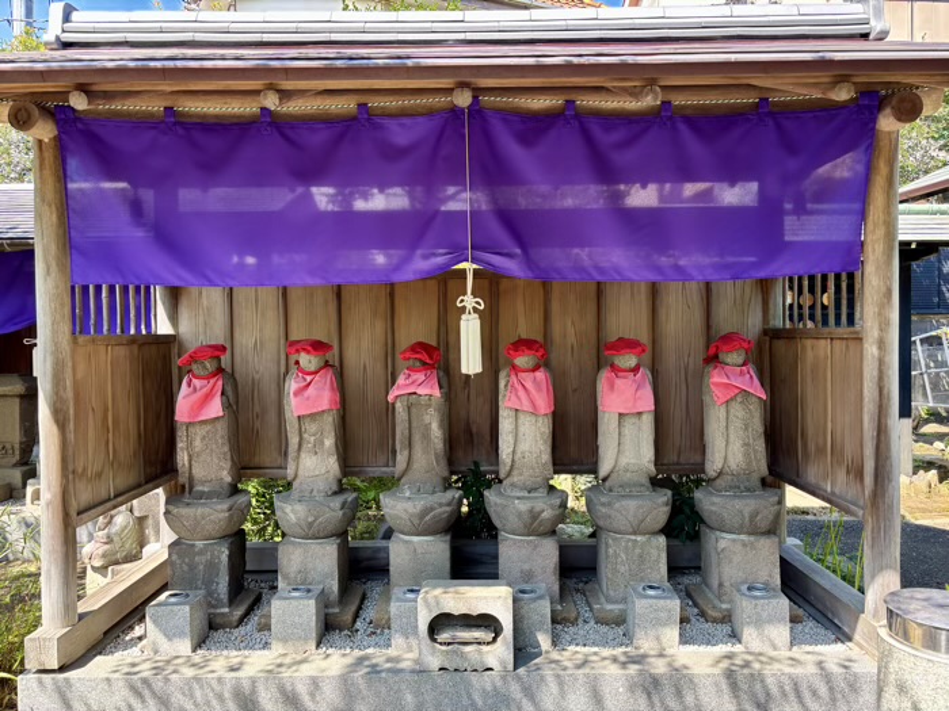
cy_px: 356
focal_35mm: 26
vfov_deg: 53.1
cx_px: 474
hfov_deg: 67.3
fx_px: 713
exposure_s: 1/172
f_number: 1.6
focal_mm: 5.96
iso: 50
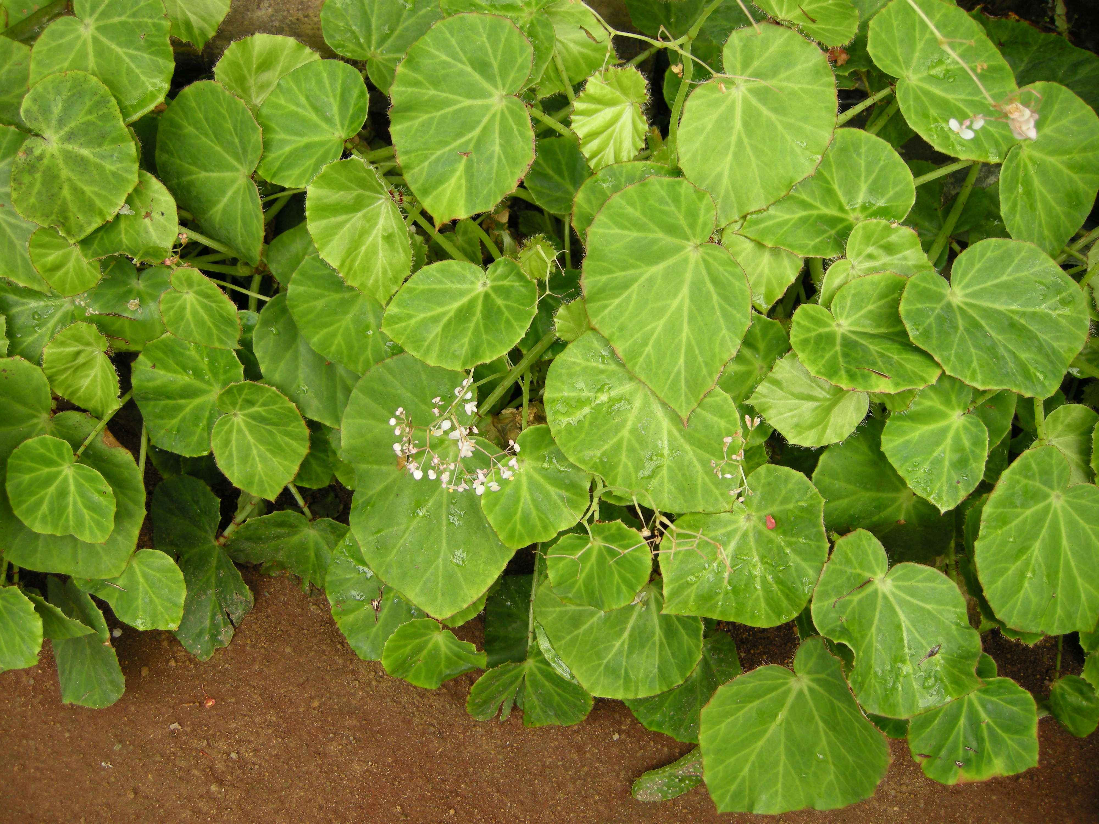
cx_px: 550
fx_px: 1111
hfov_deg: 52.6
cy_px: 412
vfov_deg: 40.7
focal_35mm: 35
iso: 73
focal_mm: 7.5
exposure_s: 1/50.5
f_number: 2.7
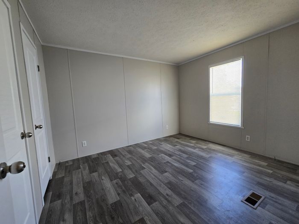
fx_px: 112
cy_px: 112
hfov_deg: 106.2
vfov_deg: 89.9
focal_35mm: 13
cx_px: 150
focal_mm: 2.2
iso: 125
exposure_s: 1/60
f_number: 2.2
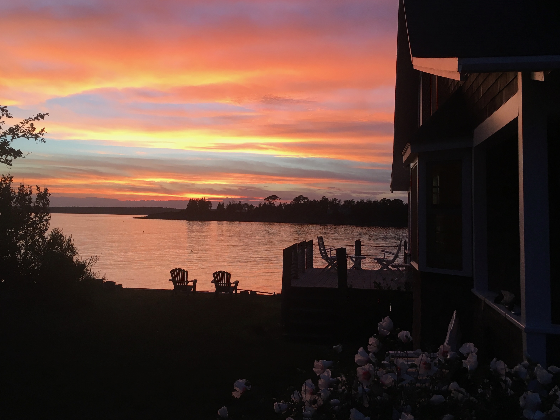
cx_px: 262
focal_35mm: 37
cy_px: 167
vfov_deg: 38.5
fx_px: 599
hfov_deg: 50.1
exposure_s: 1/40
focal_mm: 4.15
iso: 25
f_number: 2.2
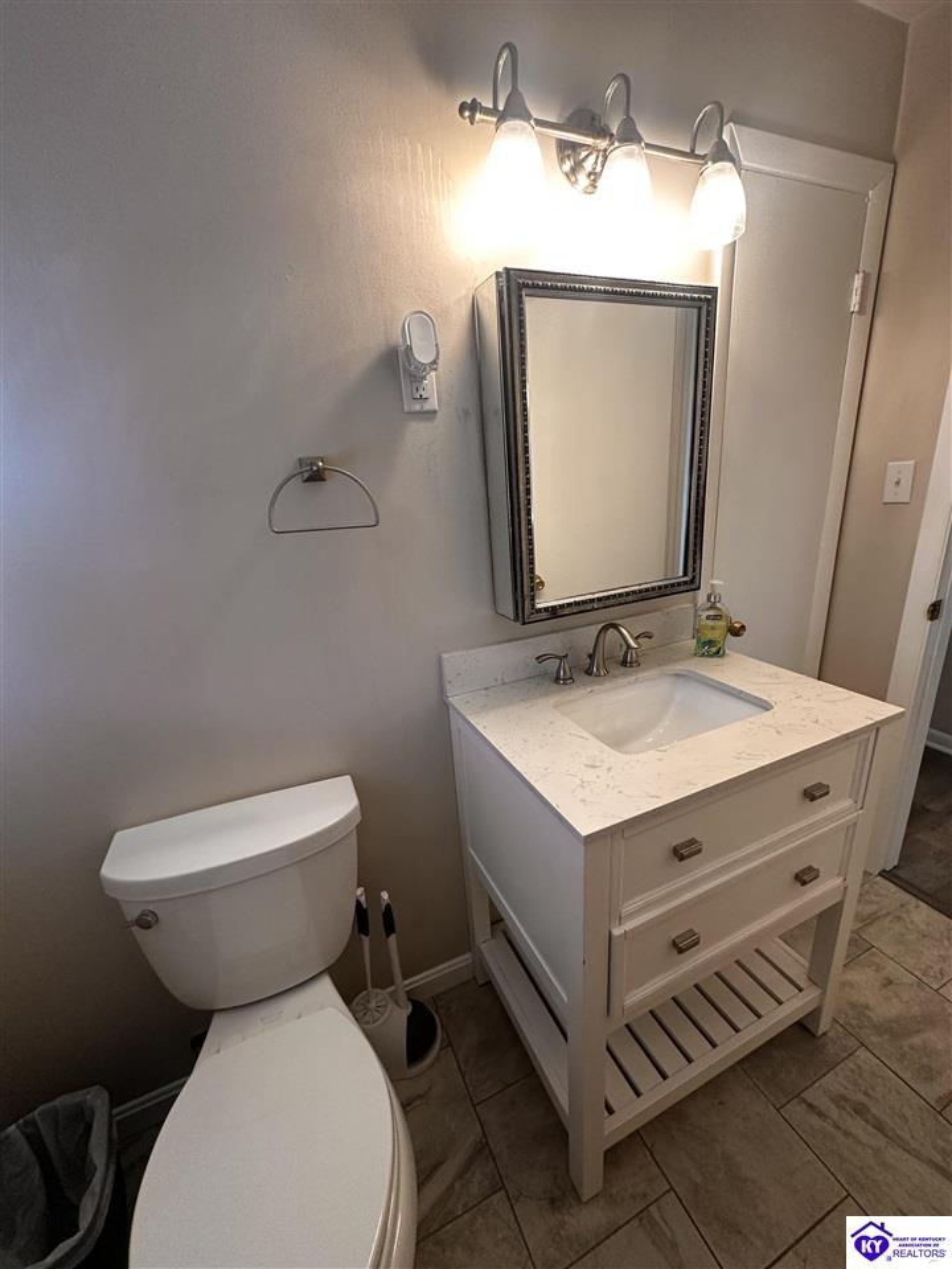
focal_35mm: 14
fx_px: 513
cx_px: 476
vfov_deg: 102.1
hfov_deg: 85.7
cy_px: 634
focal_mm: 2.22
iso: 200
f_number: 2.2
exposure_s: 1/60
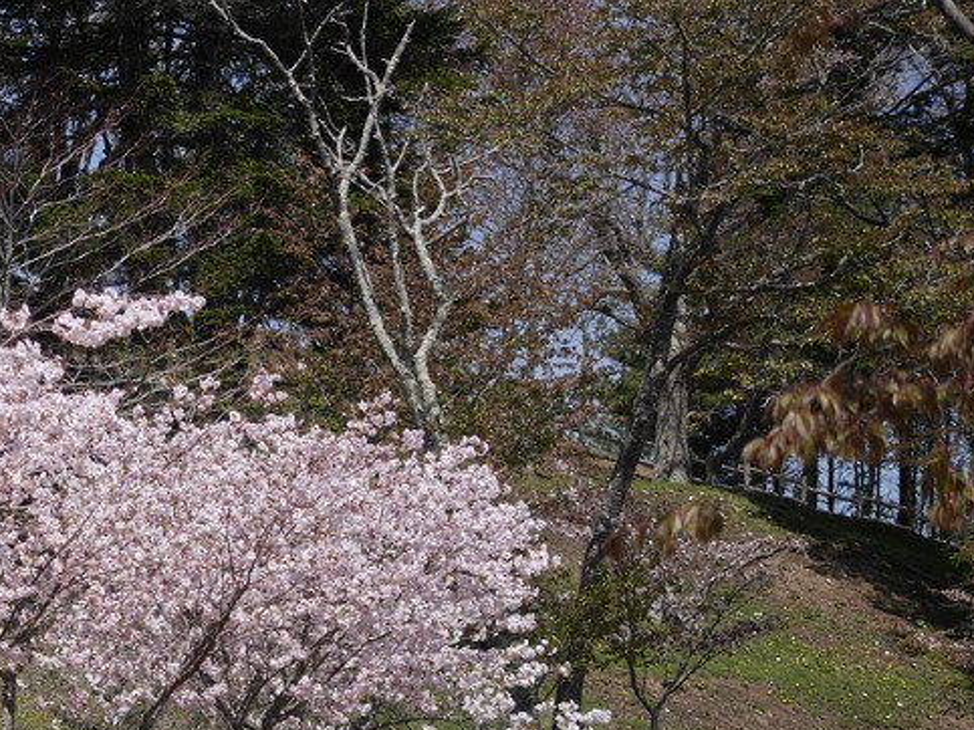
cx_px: -16
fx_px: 2982
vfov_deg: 13.9
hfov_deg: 18.1
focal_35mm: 106
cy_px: 627
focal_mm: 25
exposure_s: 1/13000
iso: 200
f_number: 1.4
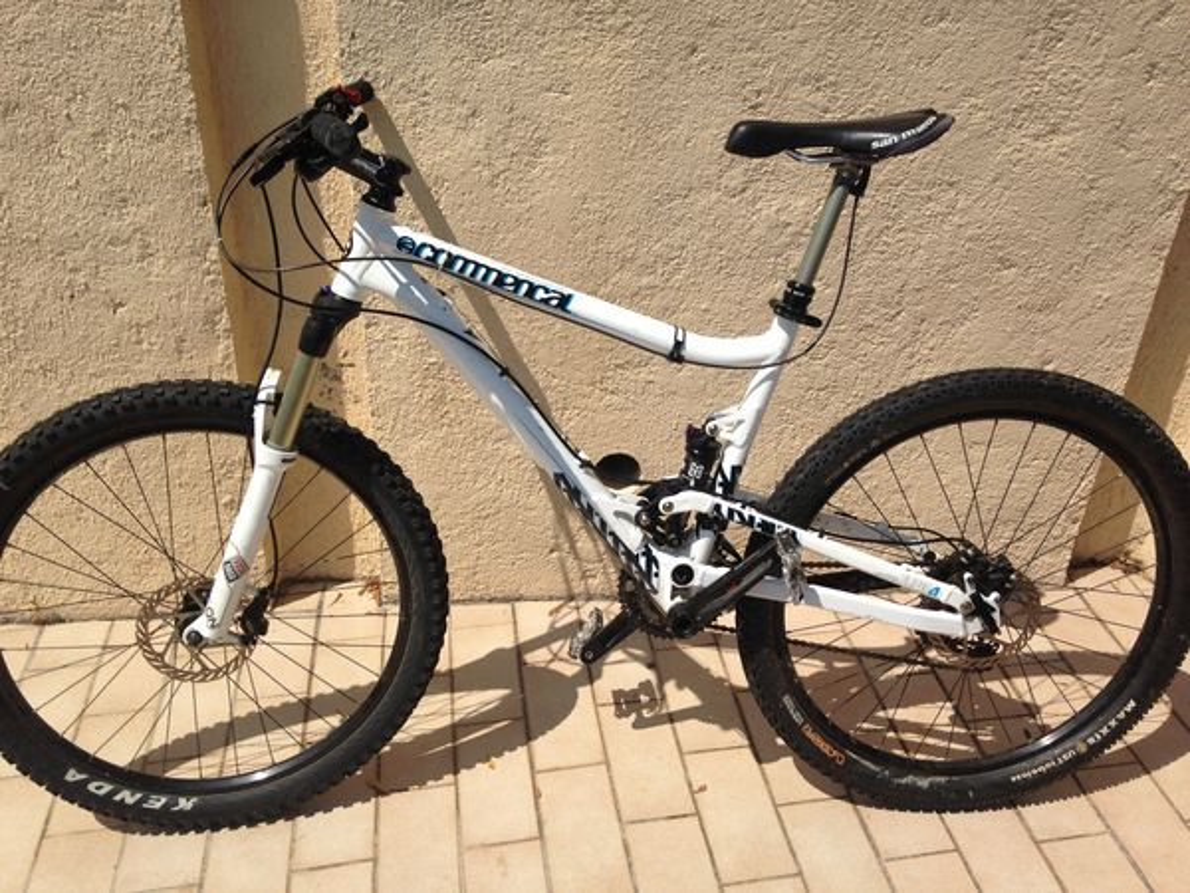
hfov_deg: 55.4
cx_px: 595
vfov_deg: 42.9
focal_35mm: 33
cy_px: 446
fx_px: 1134
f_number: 2.4
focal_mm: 4.12
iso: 50
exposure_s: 1/2857
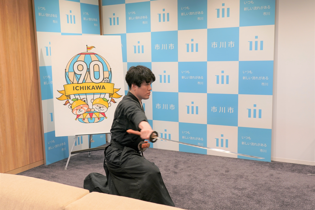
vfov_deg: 35.1
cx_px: 158
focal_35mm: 38
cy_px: 105
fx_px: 332
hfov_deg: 50.7
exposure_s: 1/160
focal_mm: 38
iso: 500
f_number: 4
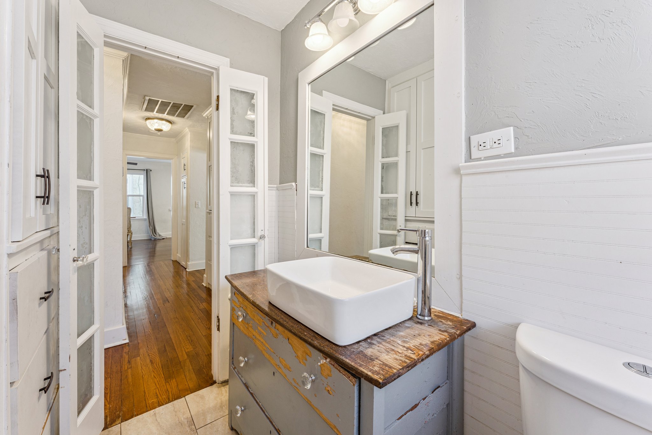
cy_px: 218
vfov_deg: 81.2
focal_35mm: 14
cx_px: 326
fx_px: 254
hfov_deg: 104.3
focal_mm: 14
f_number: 10
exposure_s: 1/30
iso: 200
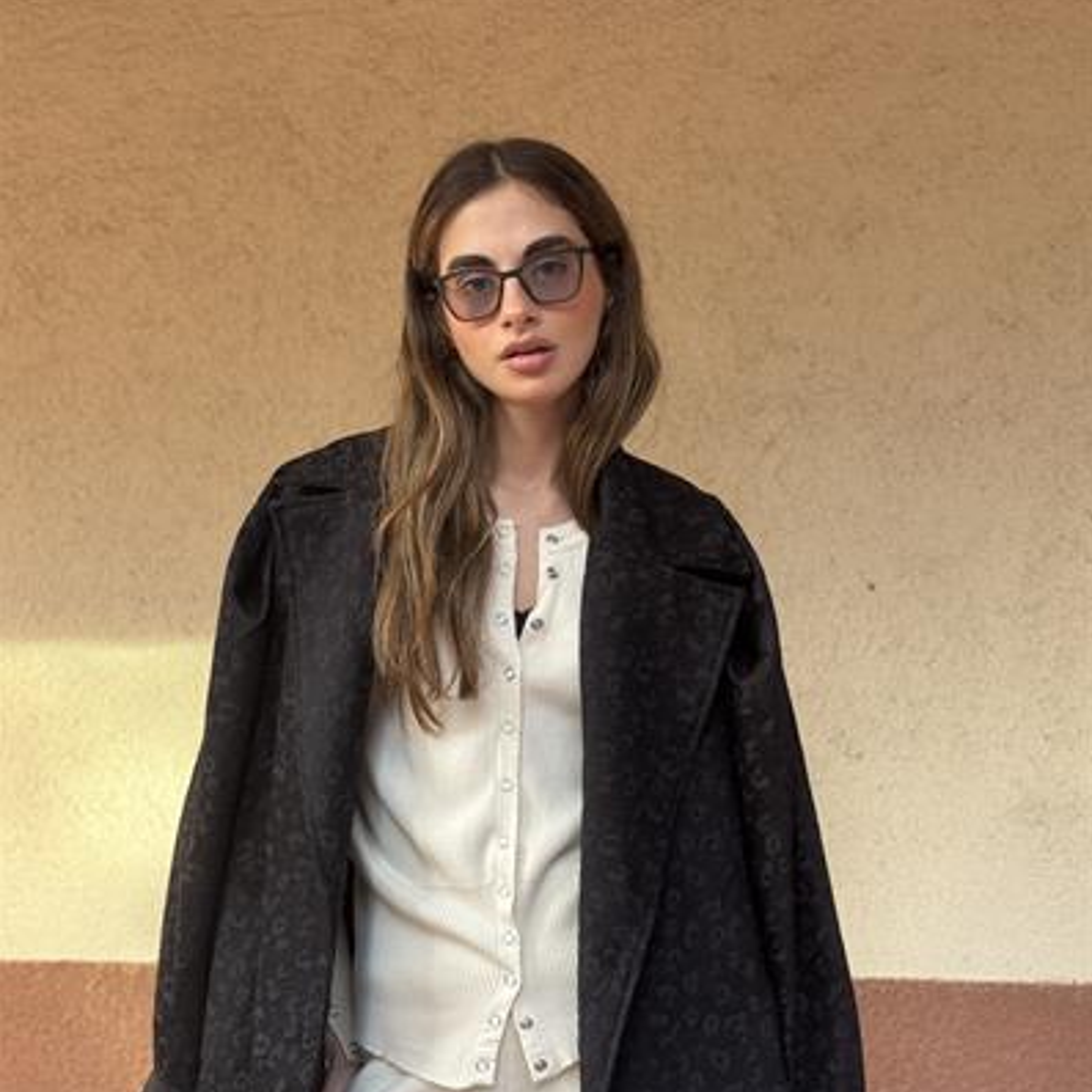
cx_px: 545
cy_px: 714
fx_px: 2034
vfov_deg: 29.9
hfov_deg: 30.0
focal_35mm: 57
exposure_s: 1/214
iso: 50
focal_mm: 6.76
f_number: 1.78
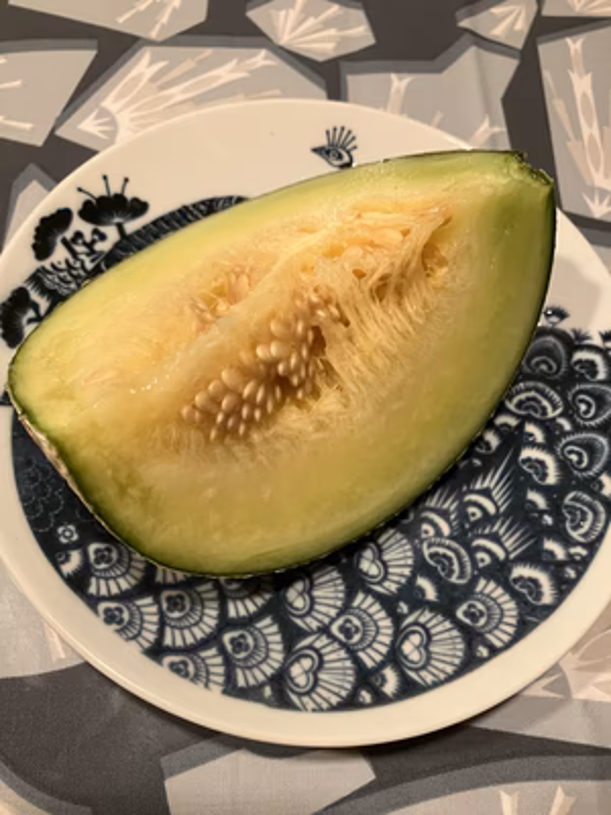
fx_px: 659
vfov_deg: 63.4
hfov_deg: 49.7
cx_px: 306
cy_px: 408
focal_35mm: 28
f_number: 1.8
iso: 250
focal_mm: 3.99
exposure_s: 1/60
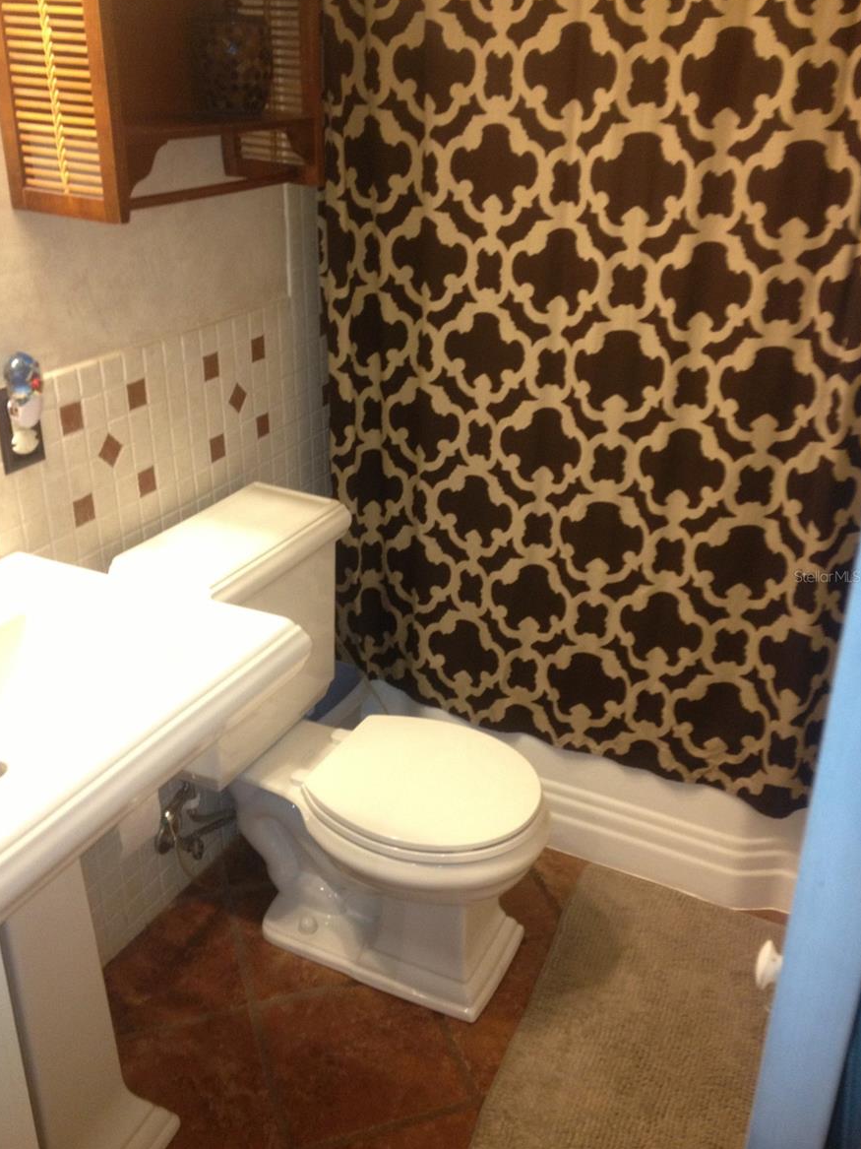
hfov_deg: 39.6
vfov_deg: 51.4
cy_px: 576
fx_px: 1194
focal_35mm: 36
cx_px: 421
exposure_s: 1/20
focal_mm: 4.28
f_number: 2.4
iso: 200
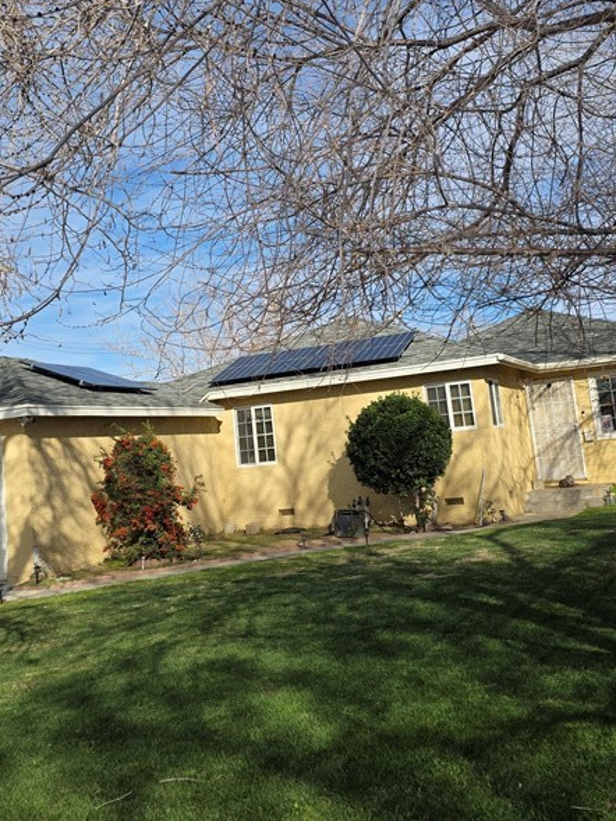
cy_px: 325
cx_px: 265
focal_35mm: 40
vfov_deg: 46.5
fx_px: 949
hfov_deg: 35.9
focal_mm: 6.3
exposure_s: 1/5778
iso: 80
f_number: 1.7
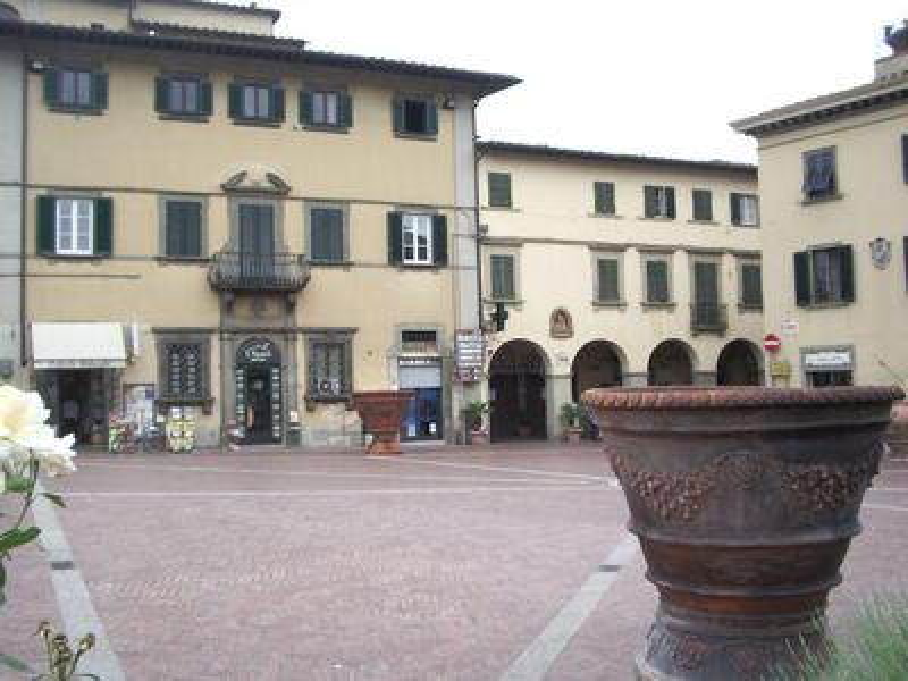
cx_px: 454
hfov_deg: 52.6
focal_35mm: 35
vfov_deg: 40.7
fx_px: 918
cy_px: 340
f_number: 4.3
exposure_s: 1/100
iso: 50
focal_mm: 5.8
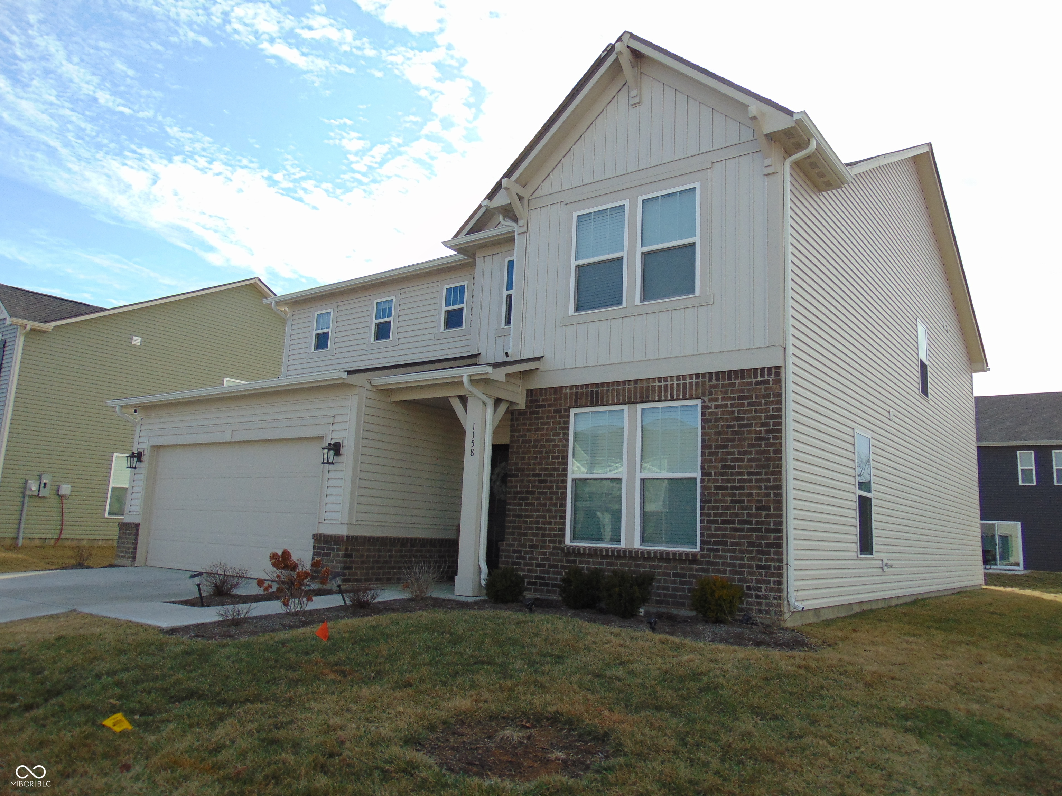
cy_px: 398
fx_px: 767
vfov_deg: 54.9
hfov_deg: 69.4
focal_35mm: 25
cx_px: 531
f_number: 3
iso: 80
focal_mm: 4.5
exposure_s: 1/800
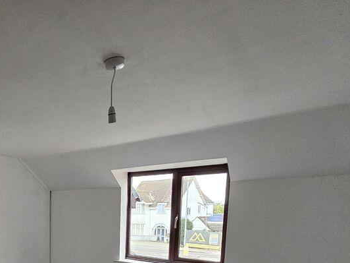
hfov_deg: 59.6
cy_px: 237
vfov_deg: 48.9
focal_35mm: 25
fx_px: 253
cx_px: 38
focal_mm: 2.2
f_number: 2.2
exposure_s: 1/70.8
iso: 400
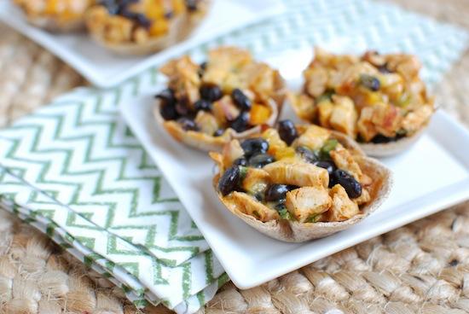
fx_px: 685
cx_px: 234
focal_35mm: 52
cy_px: 157
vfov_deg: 25.8
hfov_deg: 37.8
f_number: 3.5
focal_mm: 35
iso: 200
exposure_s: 1/160
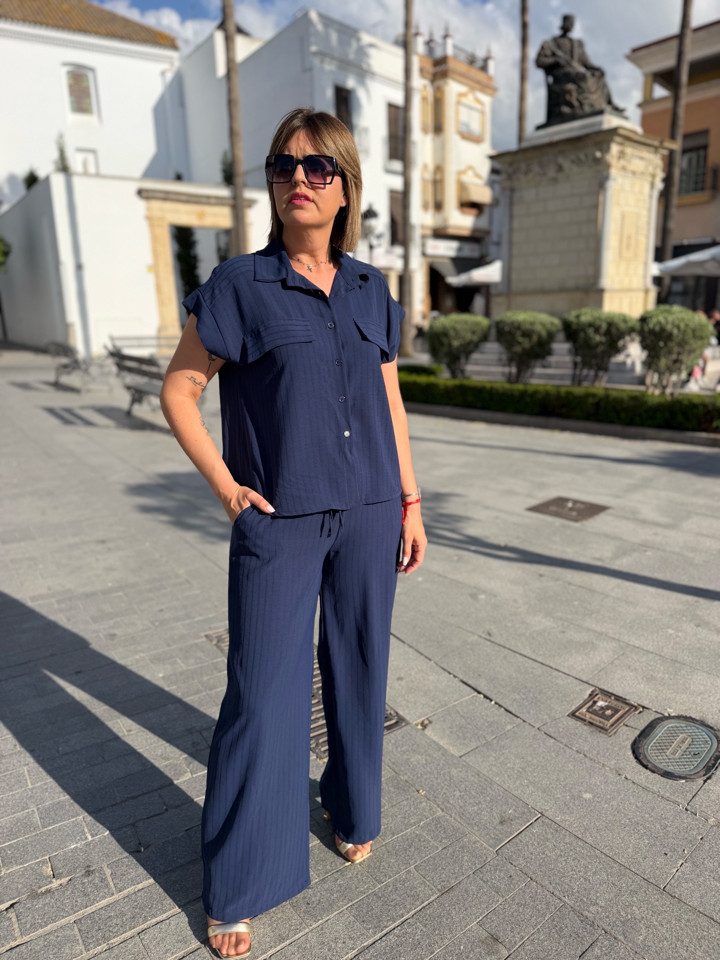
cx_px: 360
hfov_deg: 56.8
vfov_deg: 71.6
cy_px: 480
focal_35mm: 24
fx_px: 666
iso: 100
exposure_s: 1/5319
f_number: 1.78
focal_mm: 6.76
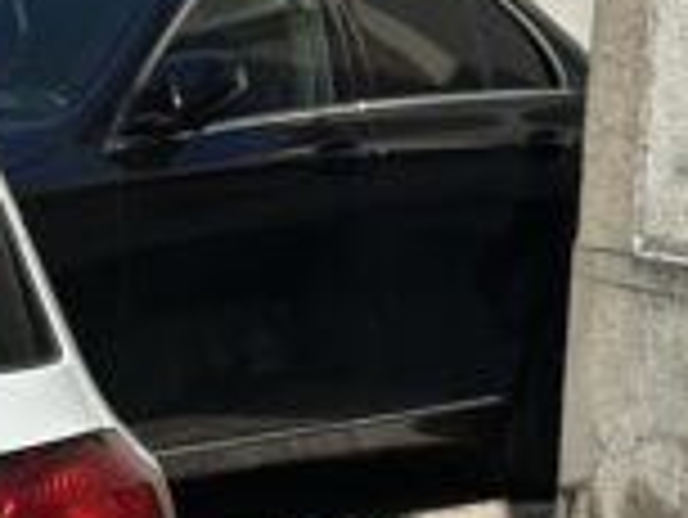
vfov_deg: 5.9
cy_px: 707
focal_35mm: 251
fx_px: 4993
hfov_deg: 7.5
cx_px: -710
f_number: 1.78
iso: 64
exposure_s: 1/8929
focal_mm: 6.86
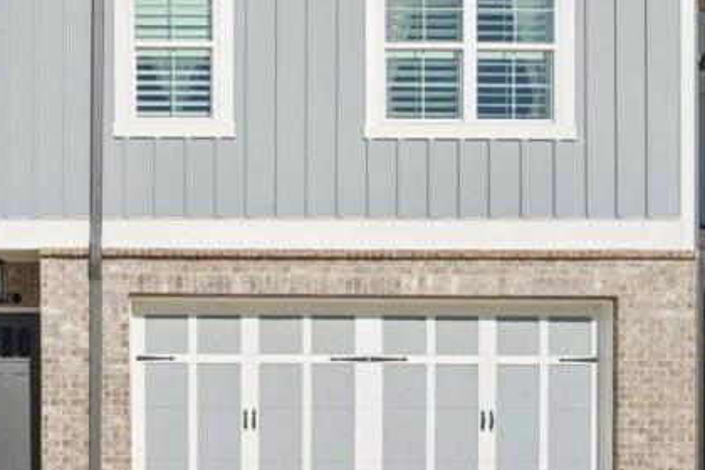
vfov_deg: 33.3
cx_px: 317
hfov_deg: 48.4
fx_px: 783
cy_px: 280
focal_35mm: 40
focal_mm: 14
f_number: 8
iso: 100
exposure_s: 1/640
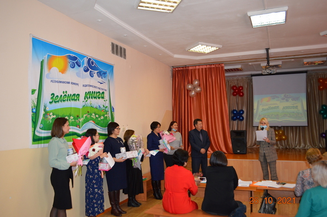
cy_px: 108
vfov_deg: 47.9
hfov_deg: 67.4
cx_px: 164
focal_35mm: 27
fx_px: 245
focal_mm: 18
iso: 560
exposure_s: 1/60
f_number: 3.5
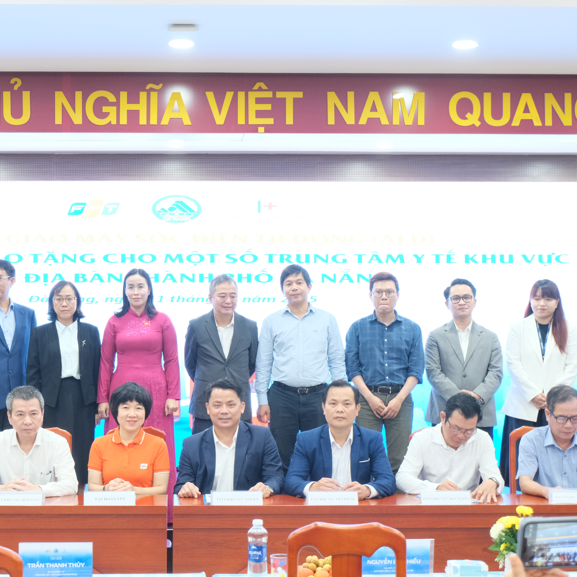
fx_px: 1282
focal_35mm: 68
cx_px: 190
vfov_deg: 25.4
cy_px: 287
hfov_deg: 25.2
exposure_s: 1/30
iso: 1600
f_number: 5
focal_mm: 35.3
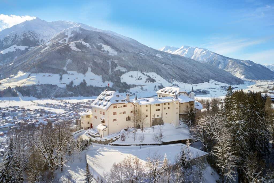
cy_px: 92
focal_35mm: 28
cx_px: 137
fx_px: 213
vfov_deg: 46.4
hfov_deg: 65.5
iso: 100
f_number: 5.6
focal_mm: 10.26
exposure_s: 1/500
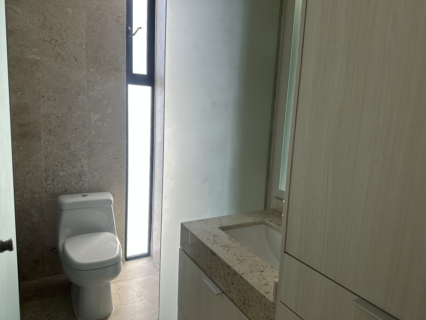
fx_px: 295
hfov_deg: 71.6
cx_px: 213
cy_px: 160
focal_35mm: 24
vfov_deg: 56.8
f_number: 1.78
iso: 64
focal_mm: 6.86
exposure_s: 1/139
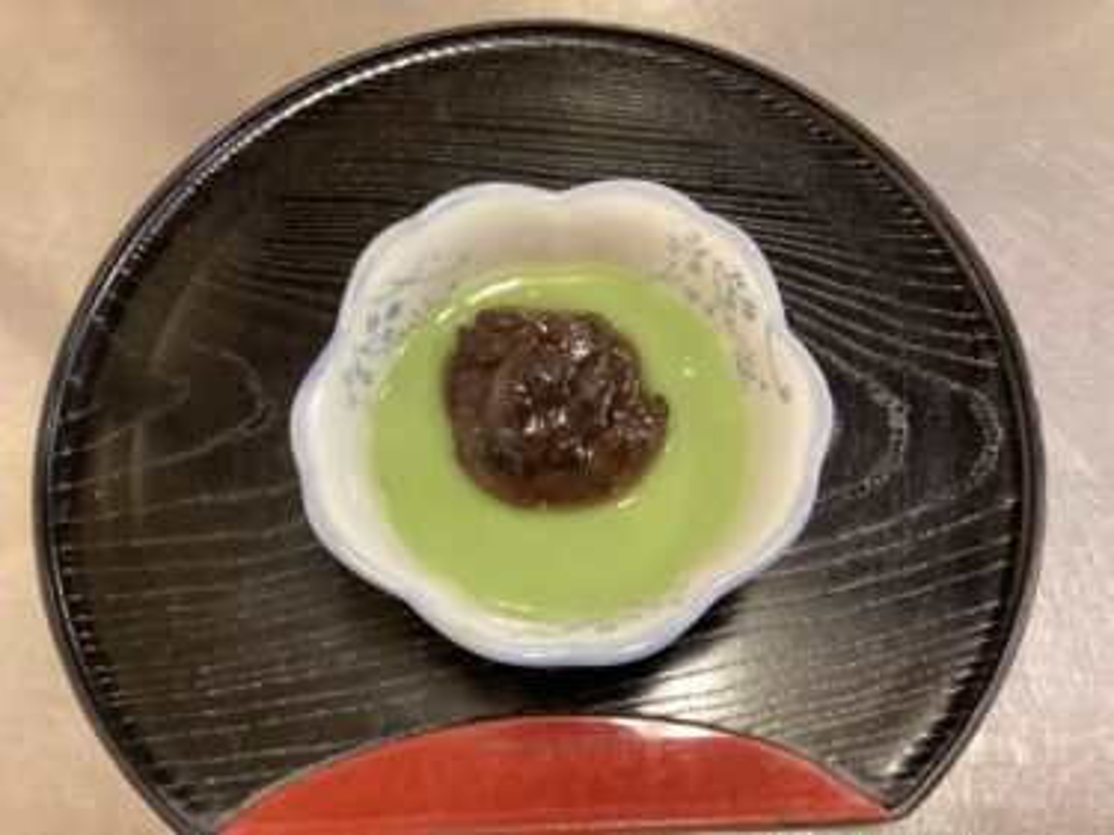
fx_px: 997
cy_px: 418
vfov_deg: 45.4
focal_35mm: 31
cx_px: 557
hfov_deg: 58.4
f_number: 2.4
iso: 320
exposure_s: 1/33
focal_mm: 3.3
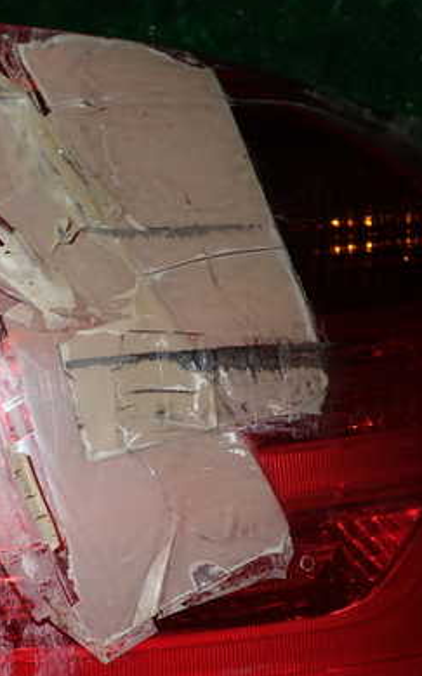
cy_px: 386
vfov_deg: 41.0
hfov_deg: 25.9
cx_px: 87
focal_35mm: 49
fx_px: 902
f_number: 6.3
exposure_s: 1/30
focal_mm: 5.4
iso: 200
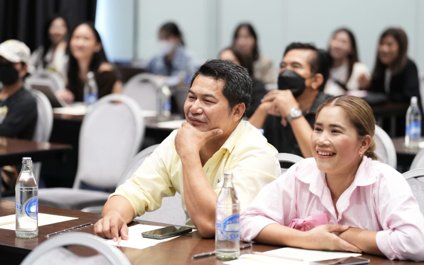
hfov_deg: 17.8
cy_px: 126
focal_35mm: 117
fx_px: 1352
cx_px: 213
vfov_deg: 11.2
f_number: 2.8
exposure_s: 1/125
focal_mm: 114
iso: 1600
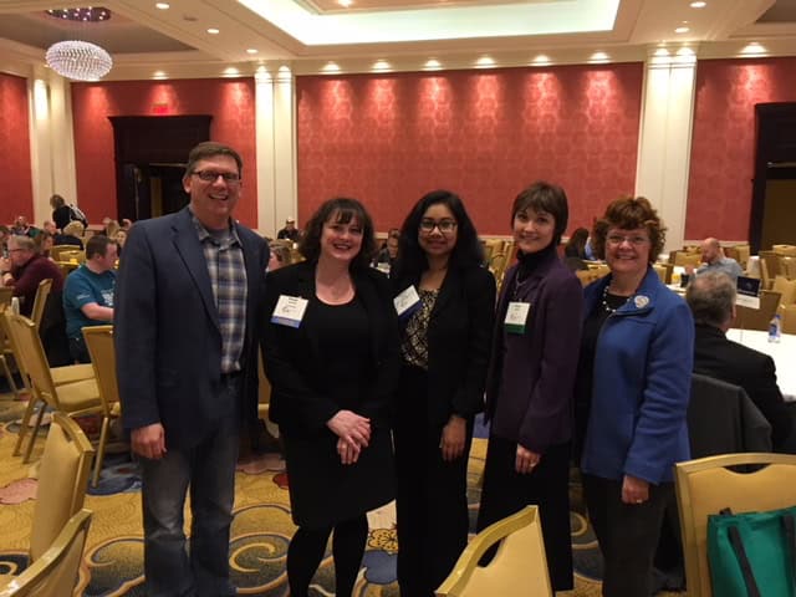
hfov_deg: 61.7
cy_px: 298
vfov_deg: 48.2
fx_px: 667
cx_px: 398
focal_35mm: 29
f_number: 2.2
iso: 200
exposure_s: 1/24
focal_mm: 4.2
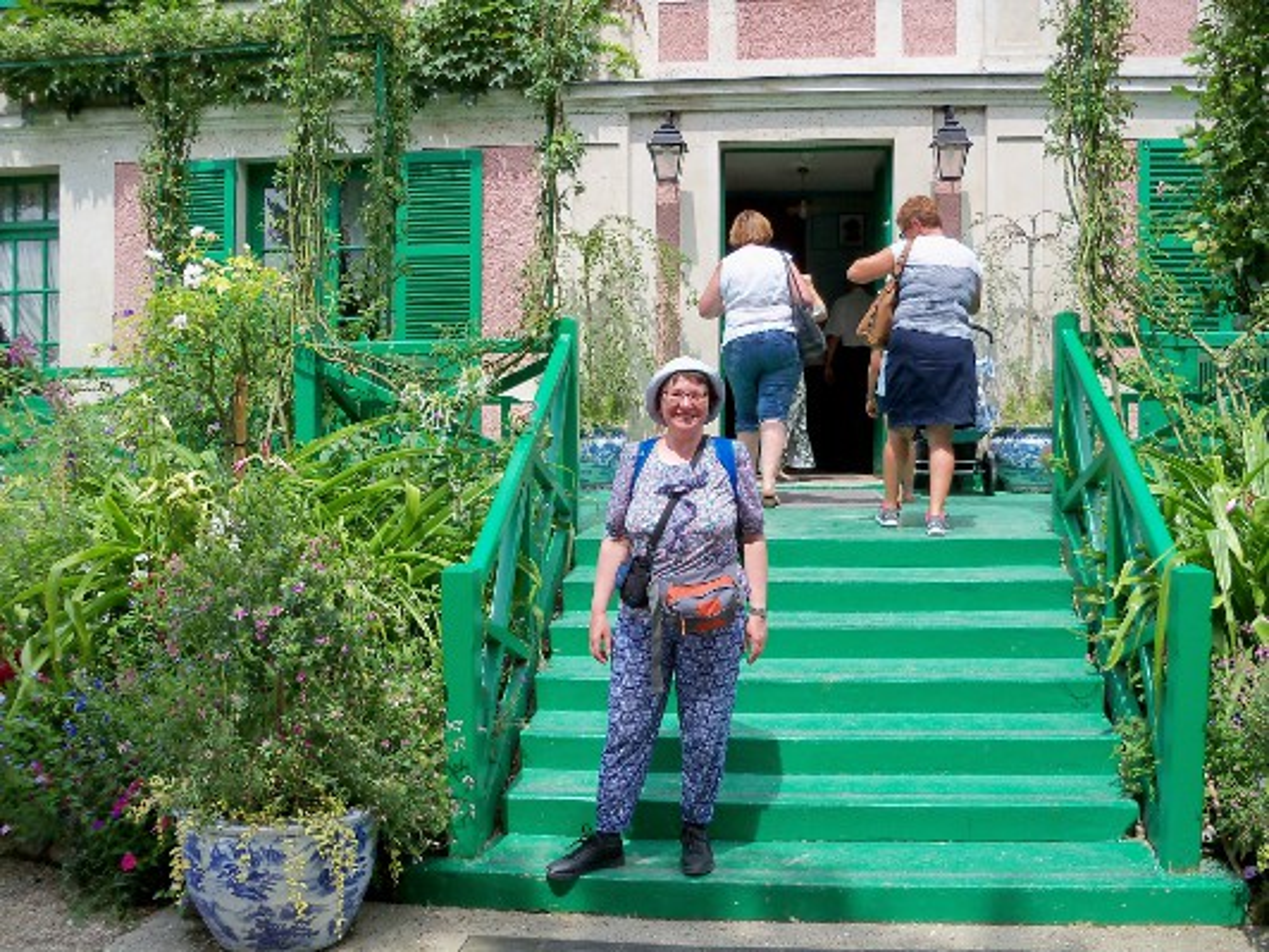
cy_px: 476
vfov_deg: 40.7
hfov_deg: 52.6
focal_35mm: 35
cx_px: 634
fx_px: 1283
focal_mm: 6.2
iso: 64
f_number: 3.5
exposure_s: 1/400
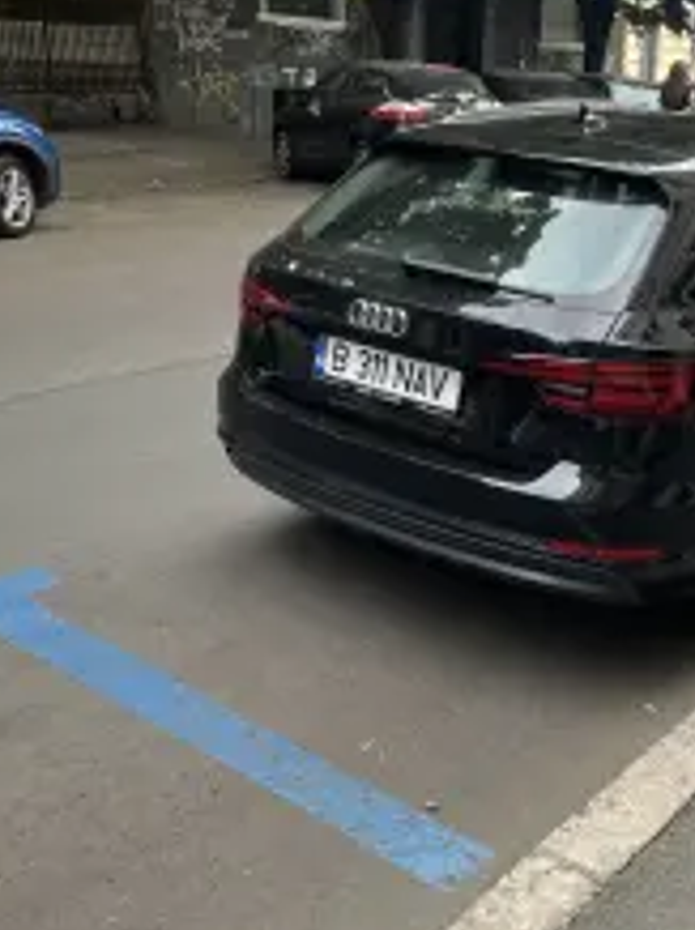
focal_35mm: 43
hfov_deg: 32.4
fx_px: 1153
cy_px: 410
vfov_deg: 43.8
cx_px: 580
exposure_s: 1/153
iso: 32
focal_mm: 4.2
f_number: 1.6
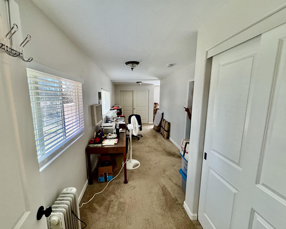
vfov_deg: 84.0
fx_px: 127
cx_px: 132
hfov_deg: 96.6
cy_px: 118
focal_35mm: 15
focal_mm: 2.22
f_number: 2.2
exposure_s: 1/120
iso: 250
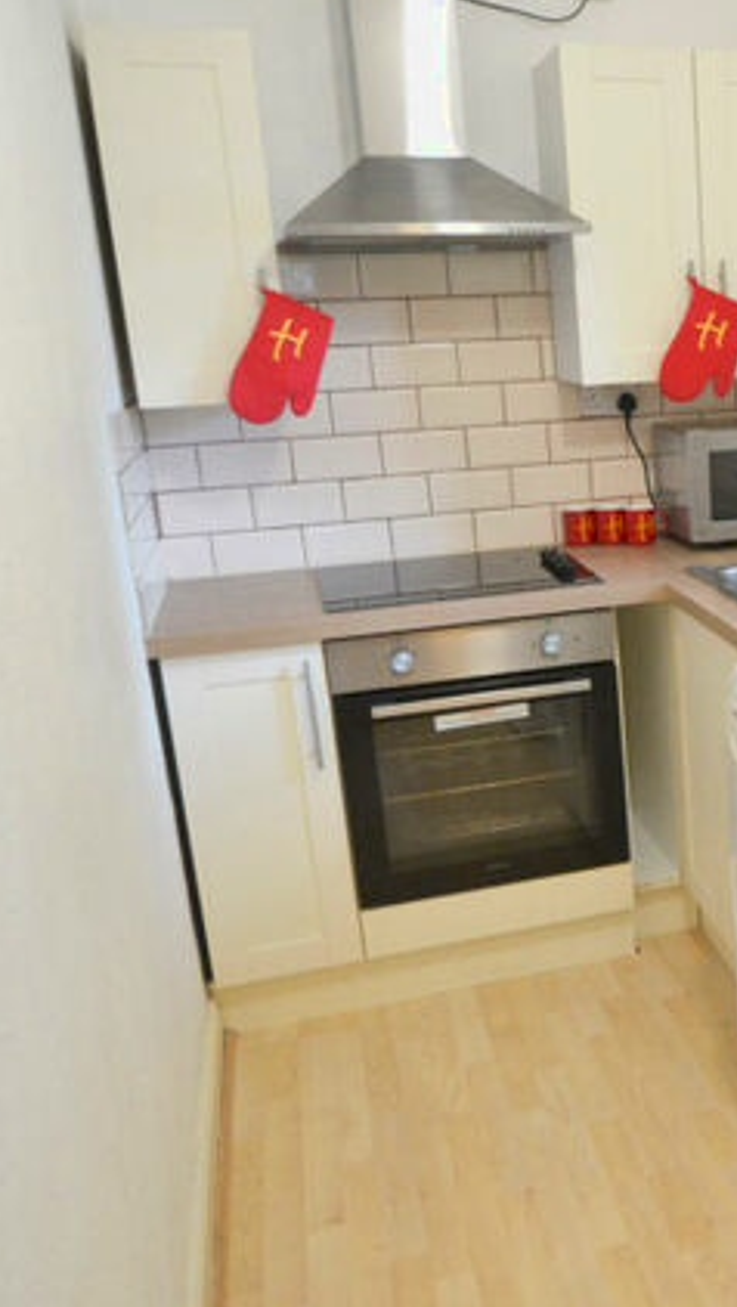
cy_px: 695
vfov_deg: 58.1
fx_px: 1174
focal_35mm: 34
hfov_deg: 31.0
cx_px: 811
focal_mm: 13
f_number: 3.8
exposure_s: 1/60
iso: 640
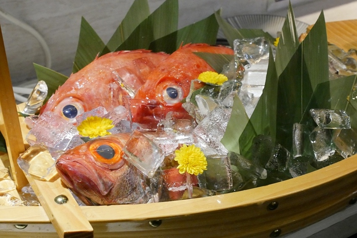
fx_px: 655
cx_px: 178
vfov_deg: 20.6
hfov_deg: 30.5
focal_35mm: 66
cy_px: 119
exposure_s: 1/100
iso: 3200
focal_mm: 32
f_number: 5.6
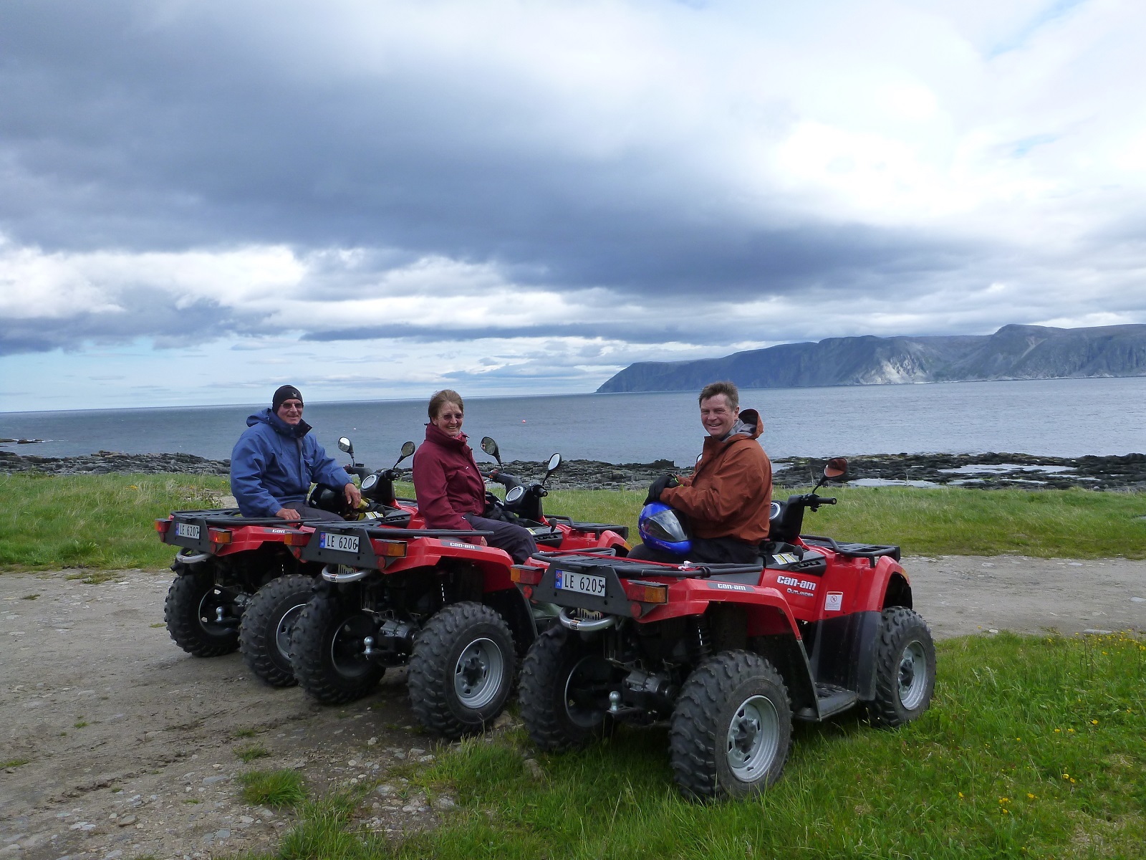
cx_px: 573
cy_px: 430
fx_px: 927
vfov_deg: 49.7
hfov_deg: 63.4
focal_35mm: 28
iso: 160
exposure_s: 1/800
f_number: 3.3
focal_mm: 4.9
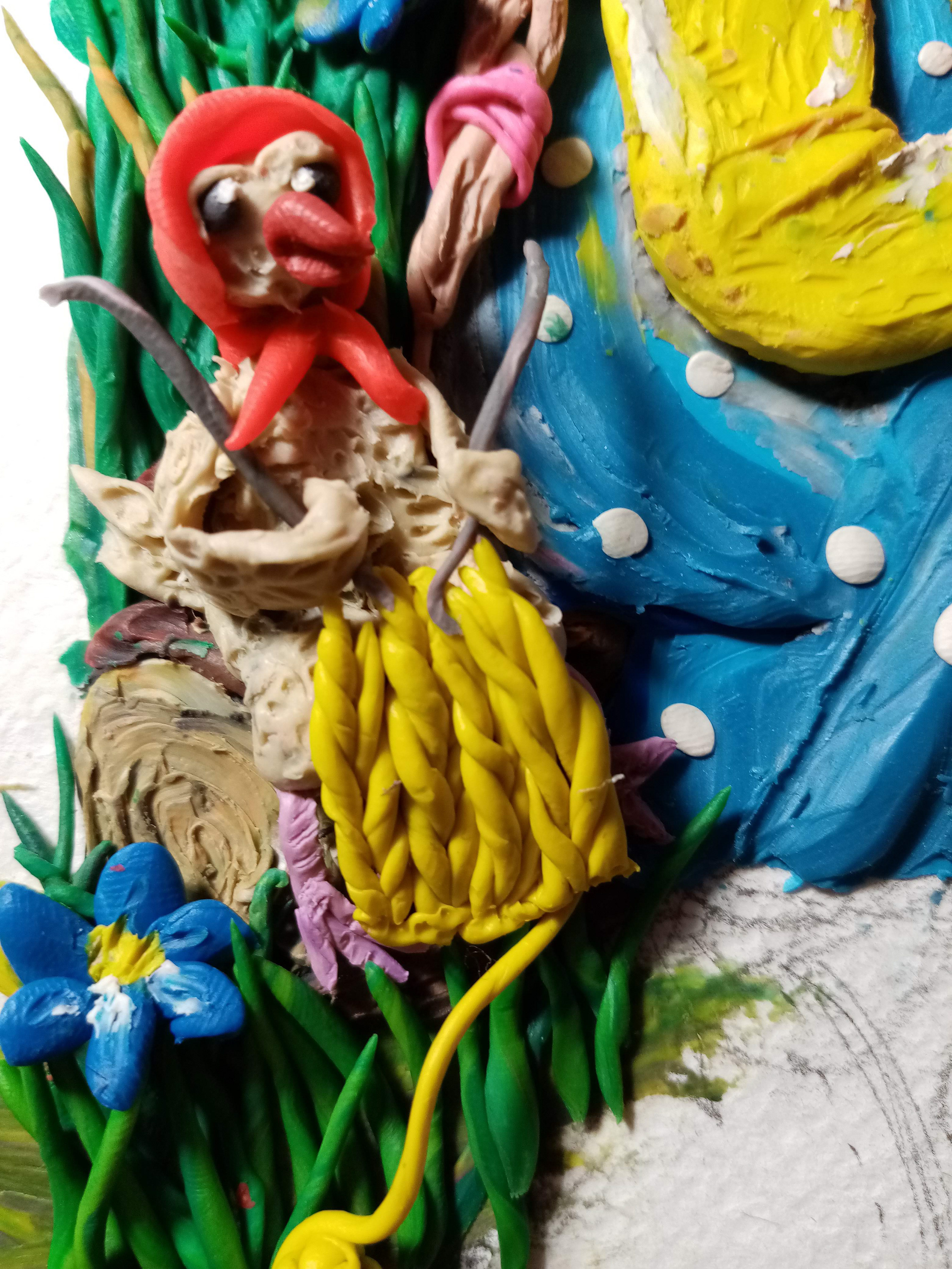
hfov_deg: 53.1
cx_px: 476
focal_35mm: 26
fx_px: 953
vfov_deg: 67.3
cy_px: 634
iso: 127
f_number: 1.8
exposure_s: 1/50
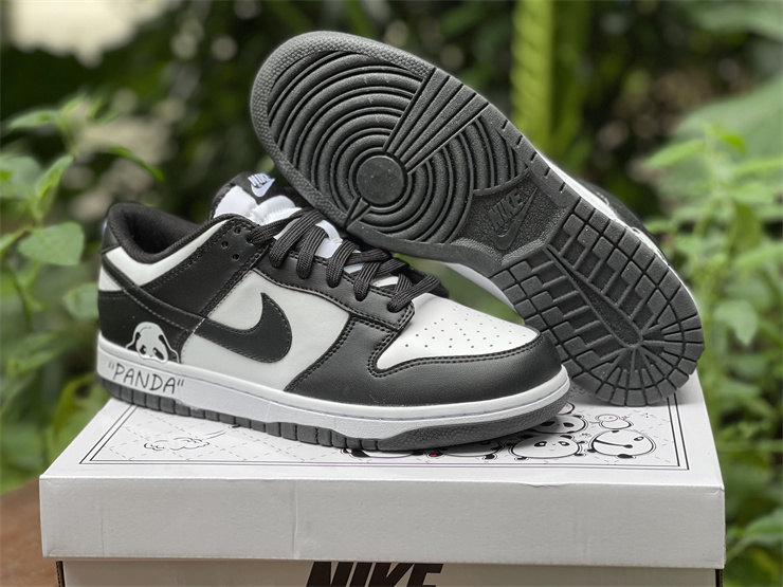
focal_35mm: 64
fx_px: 1448
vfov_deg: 22.9
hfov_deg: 30.3
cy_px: 294
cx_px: 392
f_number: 2.2
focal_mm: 7.5
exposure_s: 1/121
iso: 25
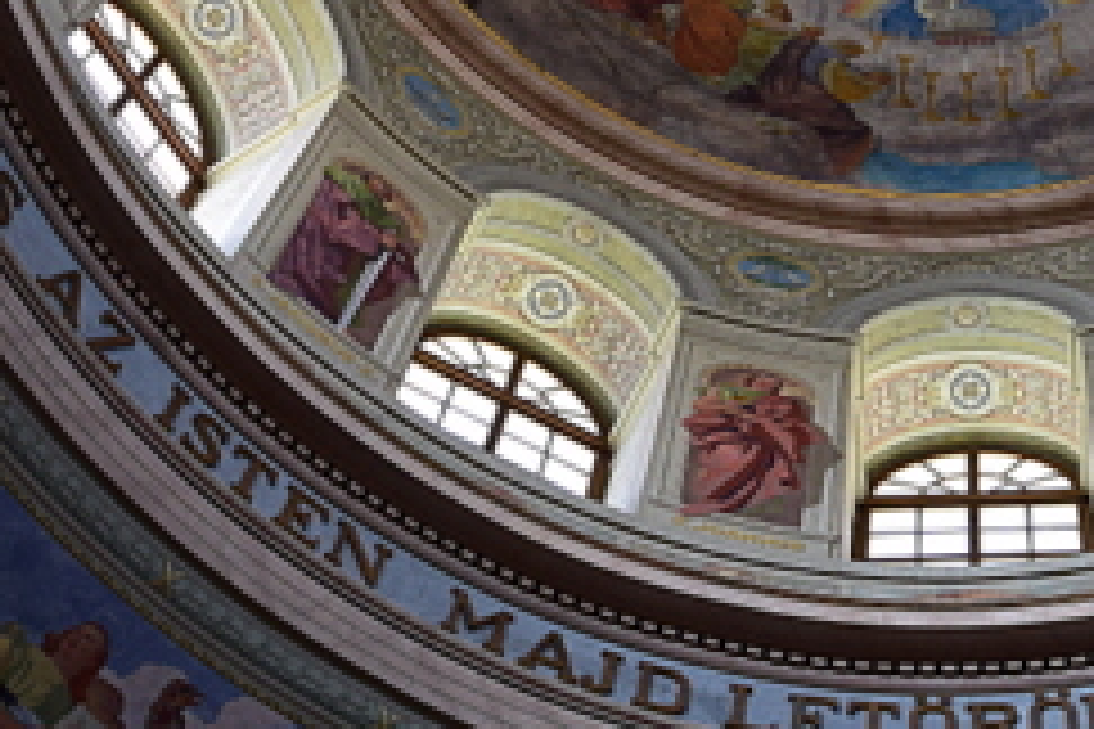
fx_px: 2704
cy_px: -158
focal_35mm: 89
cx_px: 846
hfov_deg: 22.6
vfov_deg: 14.8
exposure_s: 1/20
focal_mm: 18
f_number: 6.3
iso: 400
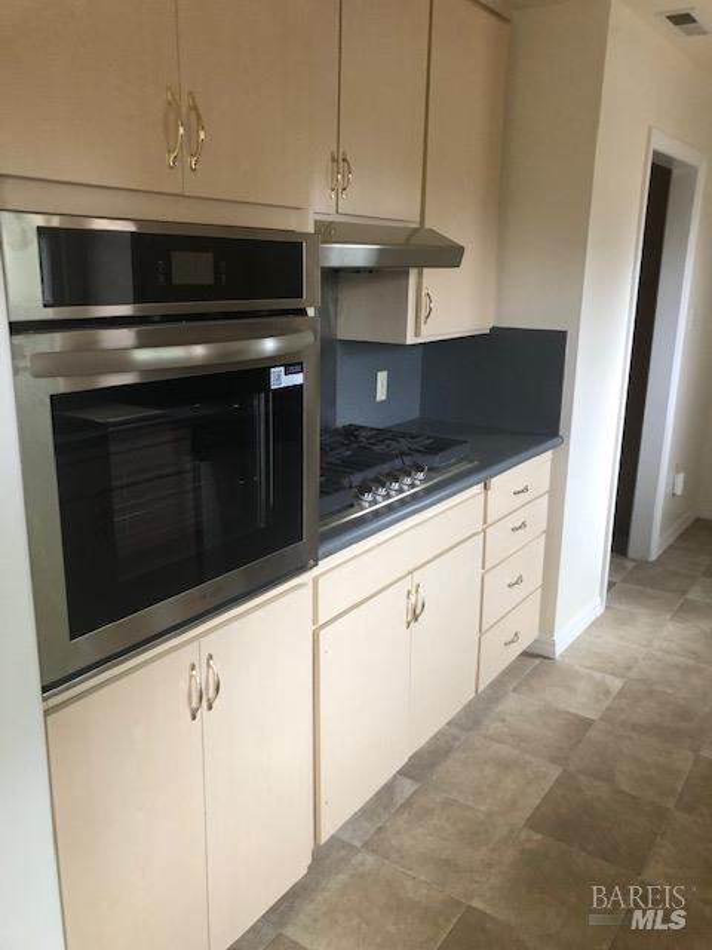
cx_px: 356
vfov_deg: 63.4
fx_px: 768
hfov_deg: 49.7
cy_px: 475
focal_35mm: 28
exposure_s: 1/15
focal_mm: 3.99
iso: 50
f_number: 1.8
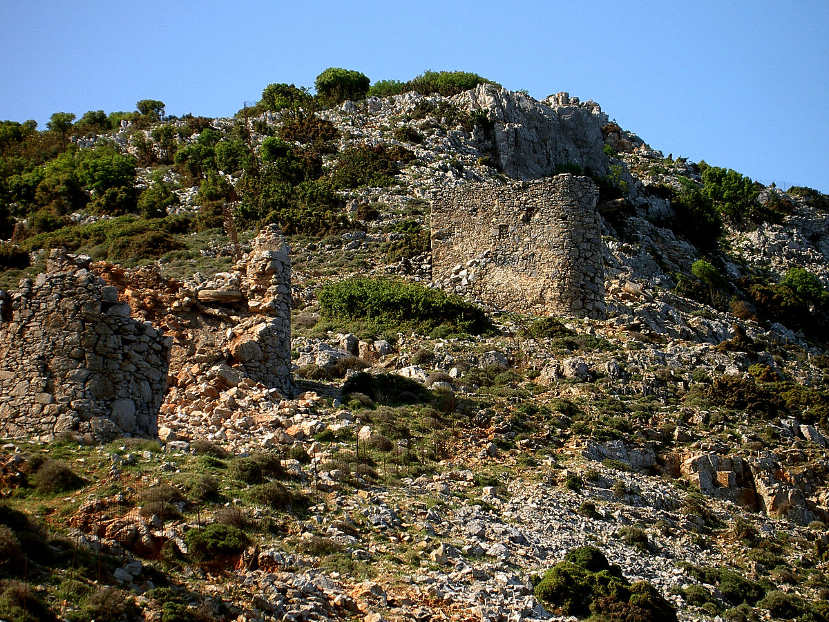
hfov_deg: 19.3
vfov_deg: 14.5
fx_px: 2443
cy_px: 311
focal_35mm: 102
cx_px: 414
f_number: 4.9
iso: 50
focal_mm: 16.8
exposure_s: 1/200
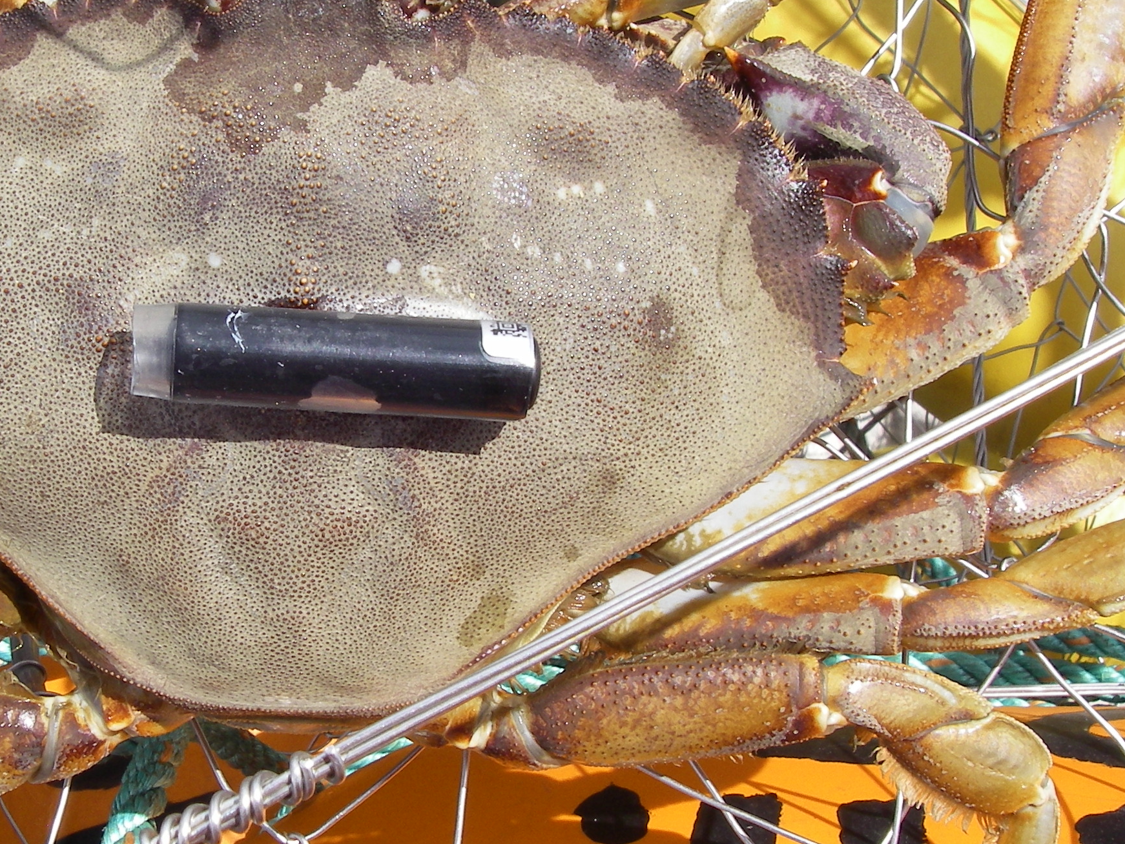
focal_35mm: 67
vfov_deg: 21.9
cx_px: 337
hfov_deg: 28.7
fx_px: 2178
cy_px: 413
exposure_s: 1/160
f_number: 6.6
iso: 64
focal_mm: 6.3
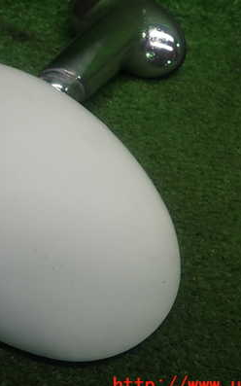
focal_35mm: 48
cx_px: 41
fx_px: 505
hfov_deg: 26.3
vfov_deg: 41.8
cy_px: 180
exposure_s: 1/80
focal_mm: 5.4
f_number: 2.3
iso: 100
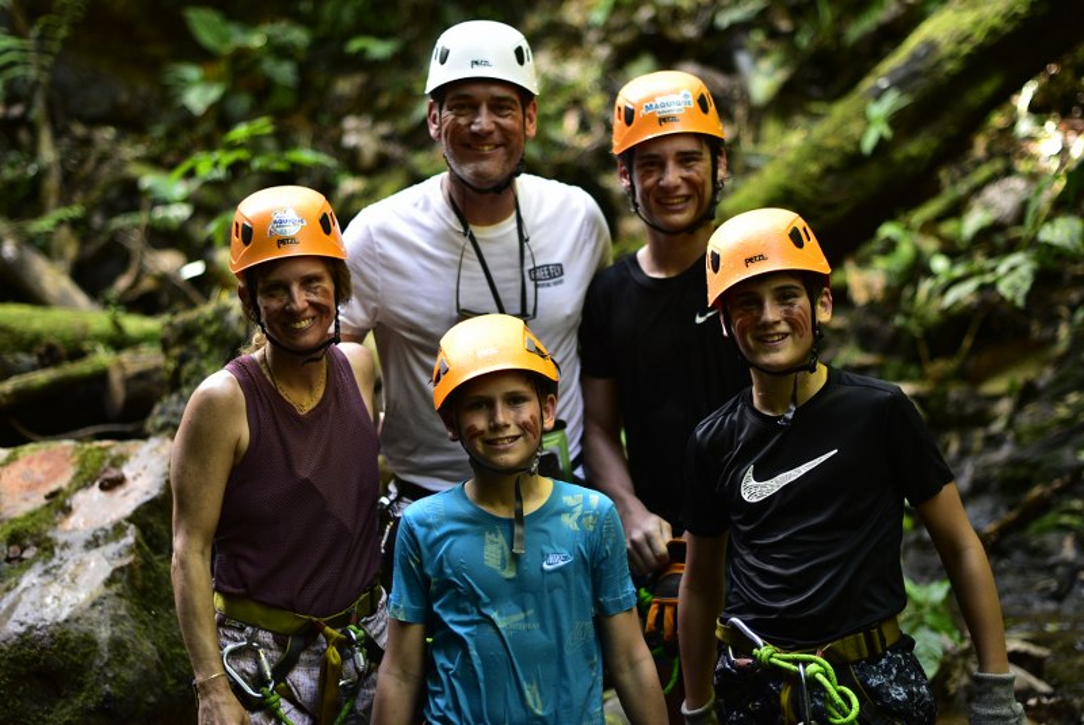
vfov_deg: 18.2
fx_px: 2260
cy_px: 362
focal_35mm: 75
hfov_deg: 27.0
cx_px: 542
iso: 800
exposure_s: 1/250
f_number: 1.4
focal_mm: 50
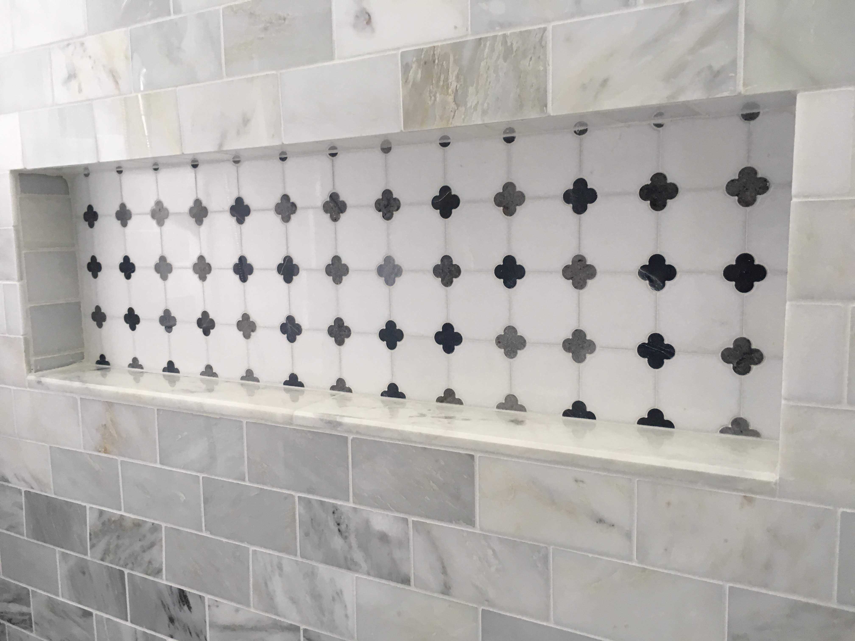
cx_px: 428
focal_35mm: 29
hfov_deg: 61.7
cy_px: 320
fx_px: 716
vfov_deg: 48.2
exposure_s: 1/30
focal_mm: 4.15
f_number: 2.2
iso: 50
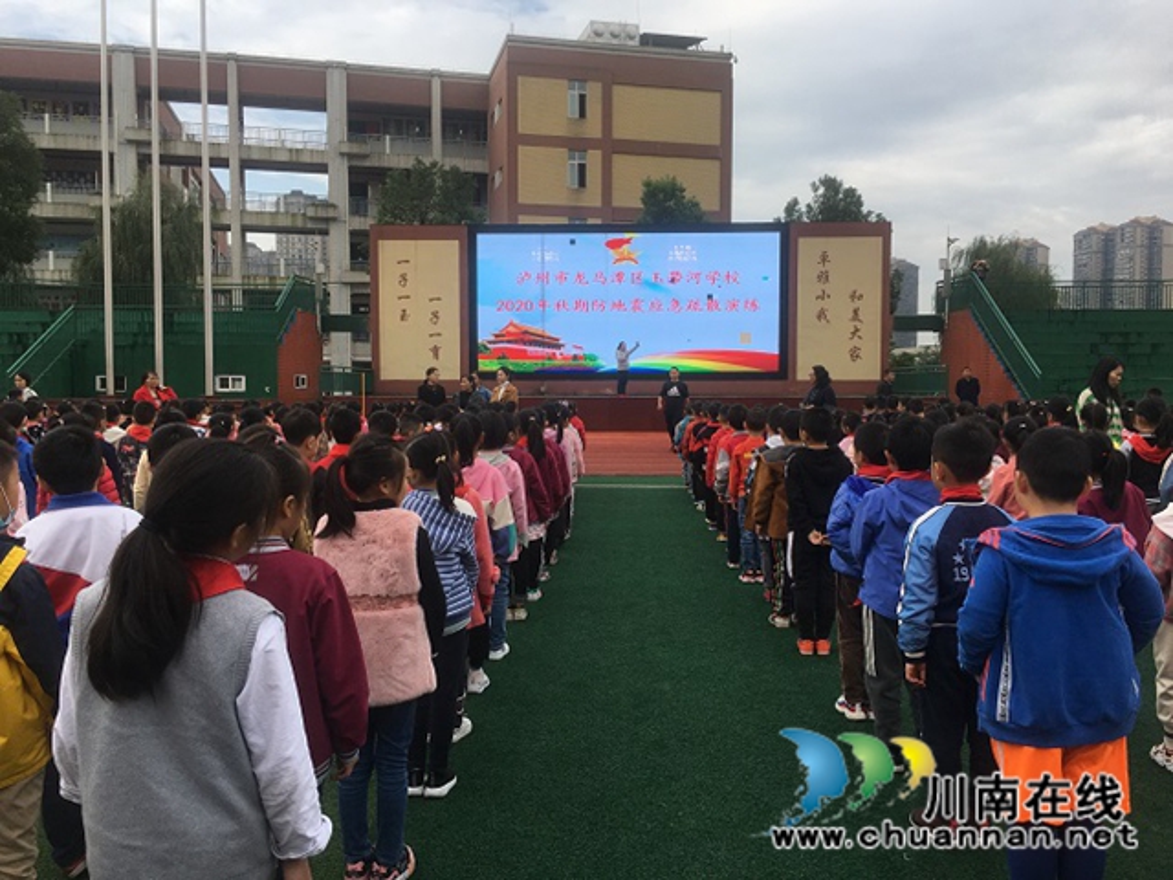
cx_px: 586
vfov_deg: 48.2
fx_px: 983
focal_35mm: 29
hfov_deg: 61.7
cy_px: 440
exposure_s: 1/699
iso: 25
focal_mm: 4.15
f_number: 2.2
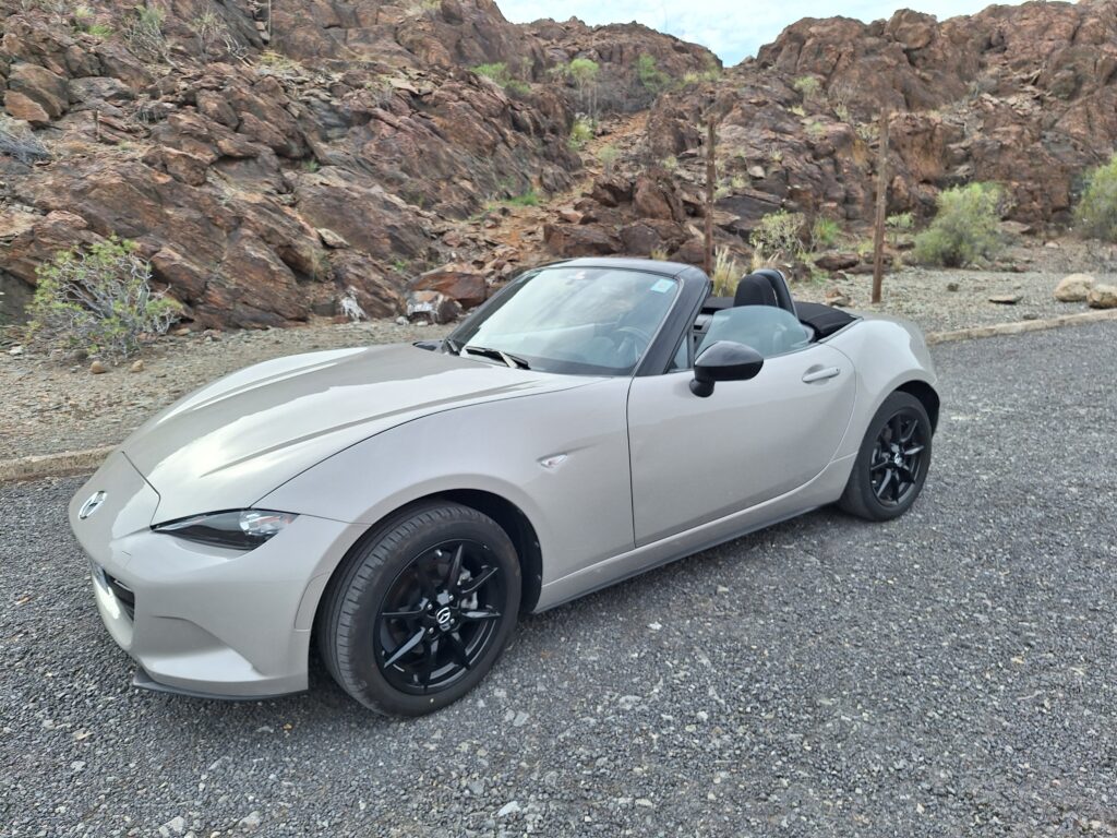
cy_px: 419
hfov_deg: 73.9
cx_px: 558
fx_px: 742
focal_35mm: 23
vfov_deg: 58.9
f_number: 1.8
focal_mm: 5.54
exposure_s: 1/1244
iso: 40
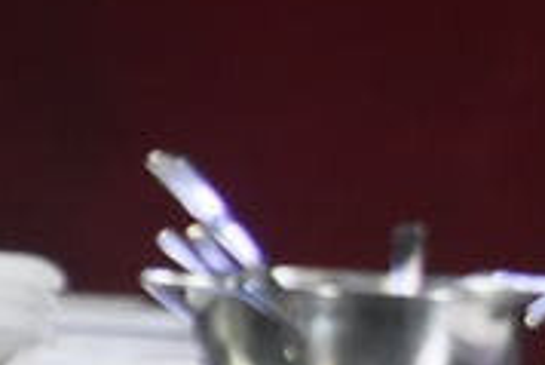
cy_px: 308
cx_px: 1219
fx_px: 30574
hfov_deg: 1.0
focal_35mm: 2018
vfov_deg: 0.7
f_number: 5.6
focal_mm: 300
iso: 3200
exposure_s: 1/640
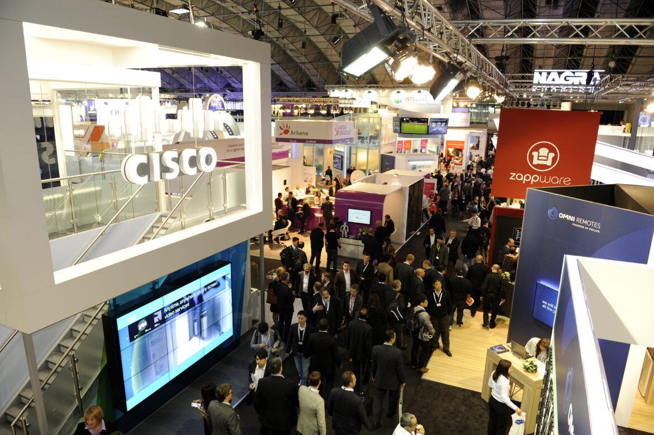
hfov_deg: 73.8
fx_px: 436
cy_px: 218
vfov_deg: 53.1
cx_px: 327
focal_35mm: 24
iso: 800
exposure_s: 1/50
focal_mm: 24
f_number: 3.5
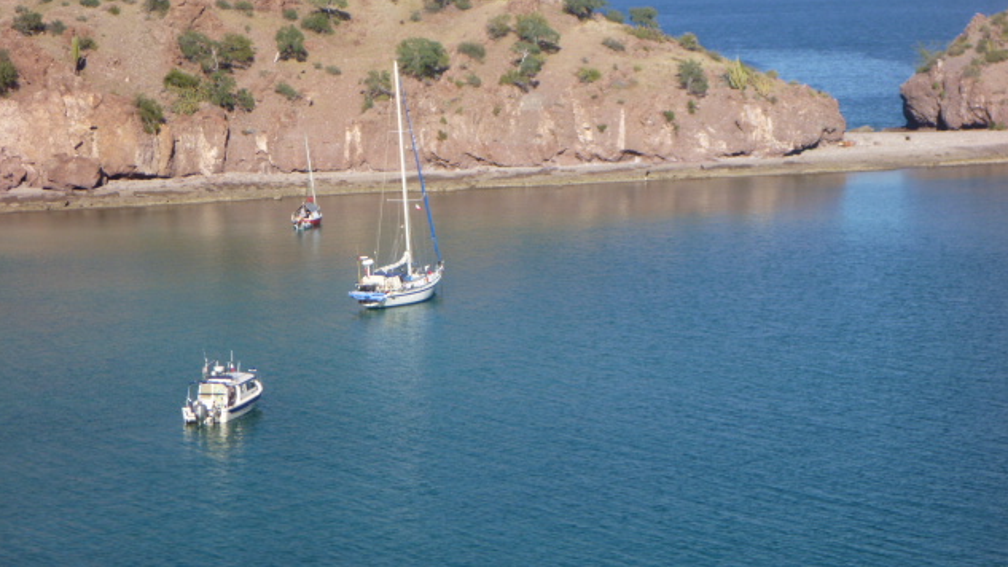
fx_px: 2887
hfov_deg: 19.8
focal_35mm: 108
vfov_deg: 11.2
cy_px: 210
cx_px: 502
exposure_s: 1/250
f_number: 5.7
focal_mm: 17.4
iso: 80
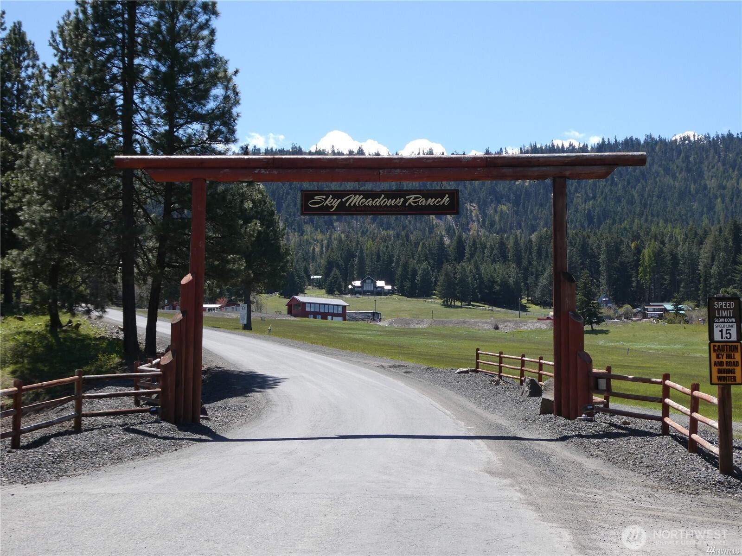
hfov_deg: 38.2
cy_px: 278
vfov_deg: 29.1
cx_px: 371
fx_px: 1072
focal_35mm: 50
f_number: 4.1
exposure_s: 1/500
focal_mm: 9
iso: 80
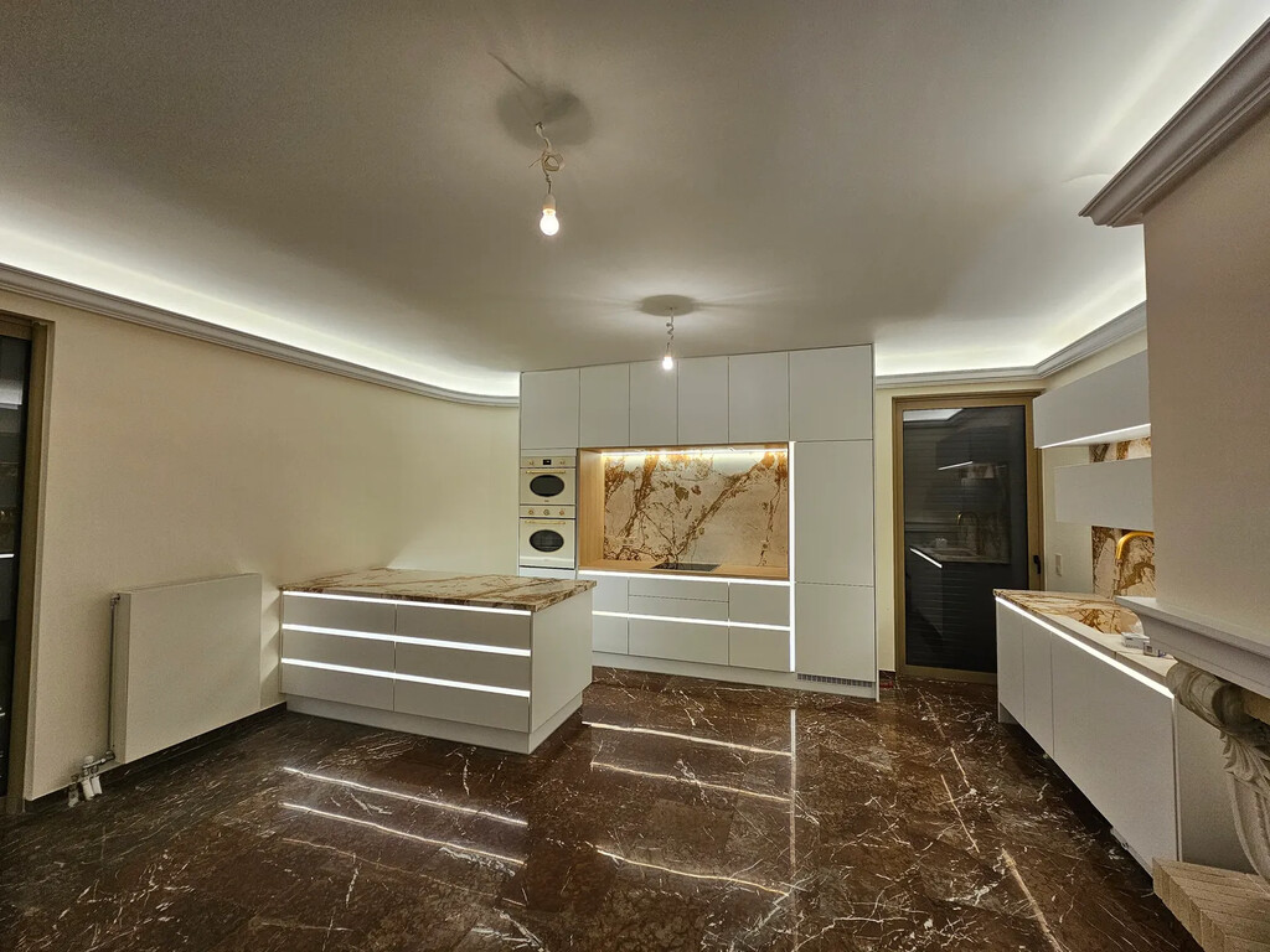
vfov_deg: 89.9
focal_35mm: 13
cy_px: 476
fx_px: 477
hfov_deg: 106.2
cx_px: 635
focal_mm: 2.2
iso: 64
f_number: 2.2
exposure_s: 1/50
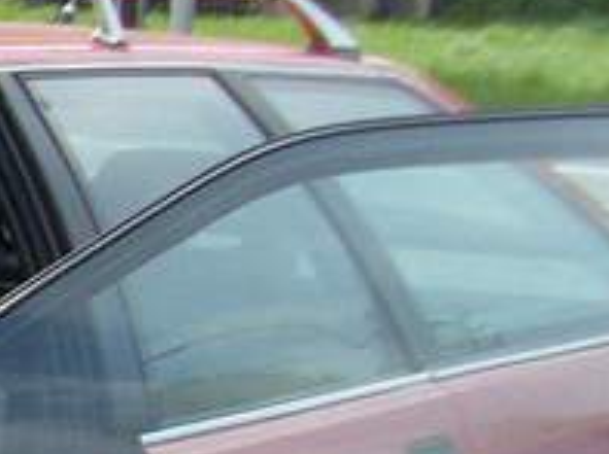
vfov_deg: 6.2
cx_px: -872
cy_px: 899
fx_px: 4074
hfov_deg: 7.9
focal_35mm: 232
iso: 80
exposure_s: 1/125
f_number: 7.7
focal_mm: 6.3
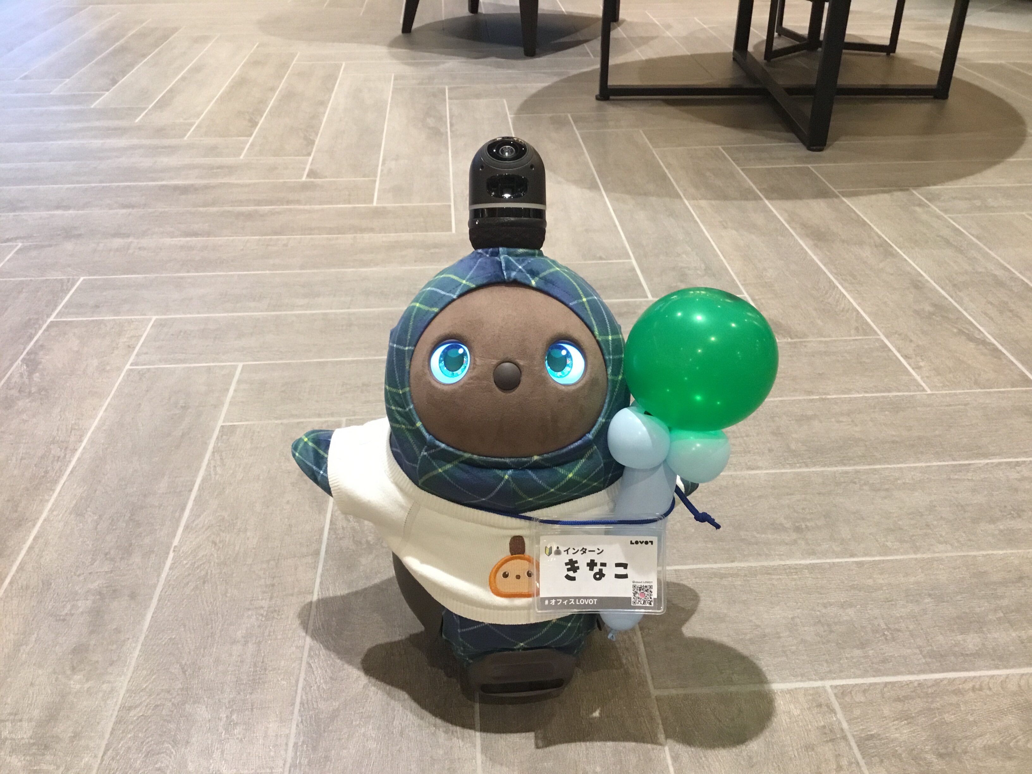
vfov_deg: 45.4
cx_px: 516
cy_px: 387
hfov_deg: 58.4
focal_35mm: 31
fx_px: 924
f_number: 2.4
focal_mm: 3.3
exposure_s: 1/30
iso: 125
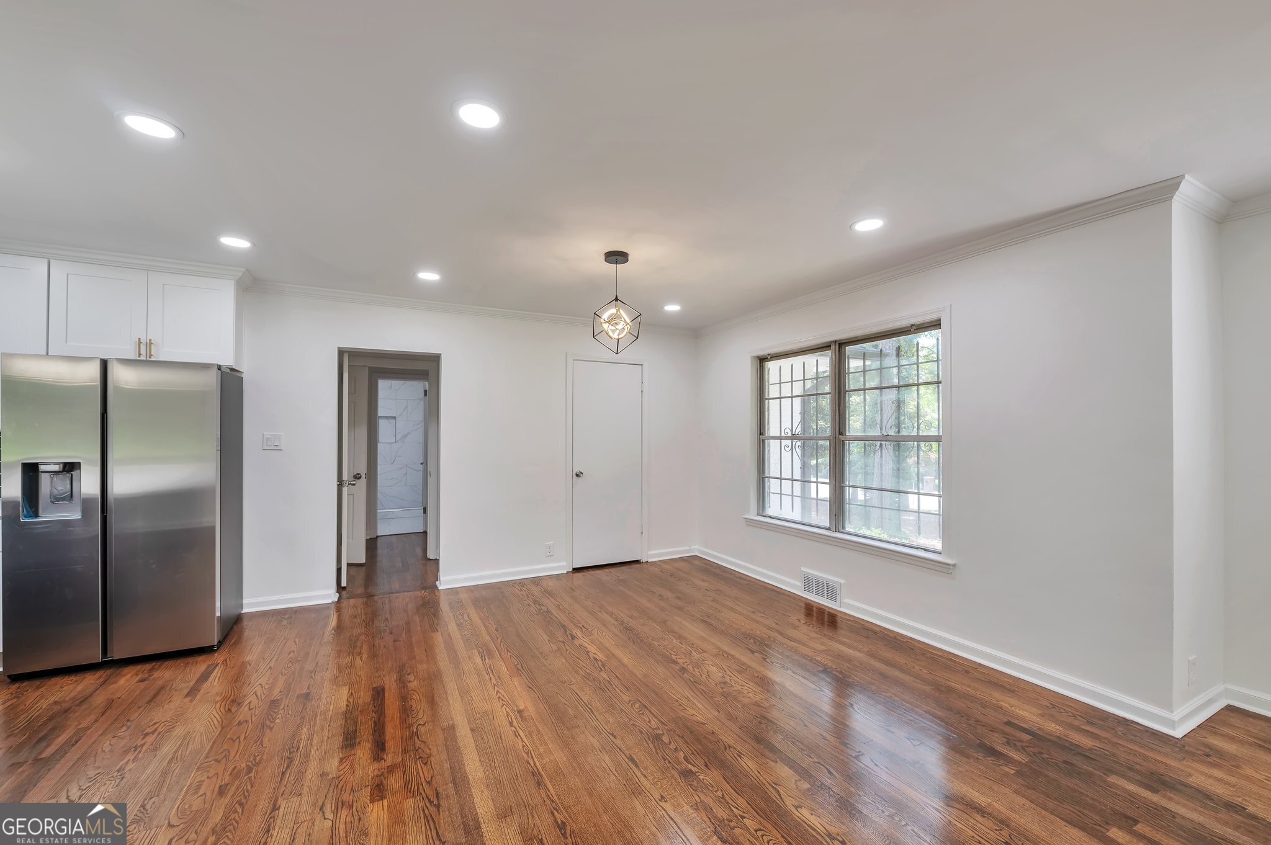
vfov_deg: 81.1
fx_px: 494
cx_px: 636
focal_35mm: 14
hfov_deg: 104.3
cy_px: 422
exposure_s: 1/8
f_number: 8
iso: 100
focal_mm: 14
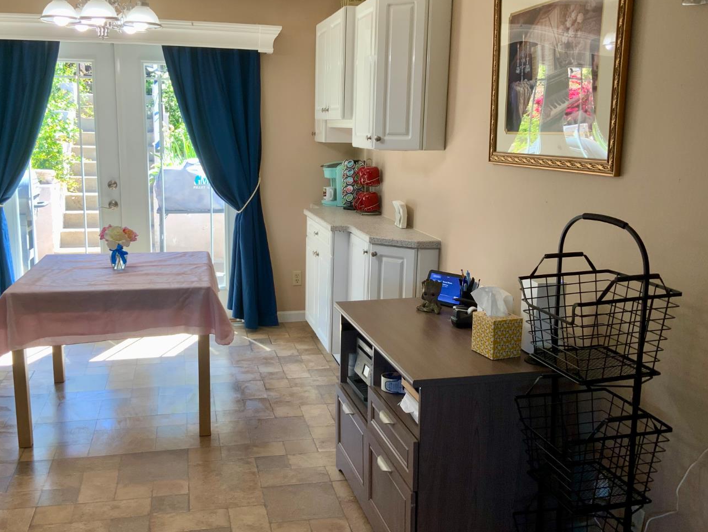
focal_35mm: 34
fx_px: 696
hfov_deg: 53.8
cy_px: 253
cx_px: 308
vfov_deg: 41.8
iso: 50
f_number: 1.8
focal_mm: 3
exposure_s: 1/120
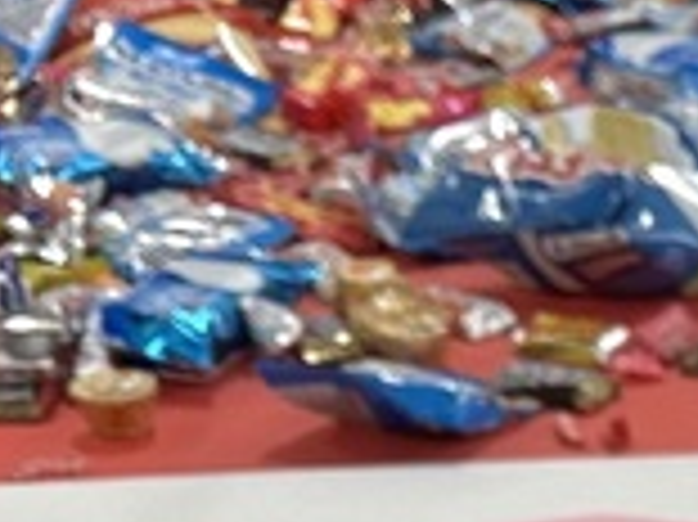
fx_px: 3204
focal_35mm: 159
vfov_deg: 8.1
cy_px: 1530
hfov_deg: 11.2
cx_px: 1419
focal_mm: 6.86
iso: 125
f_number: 1.78
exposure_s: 1/120
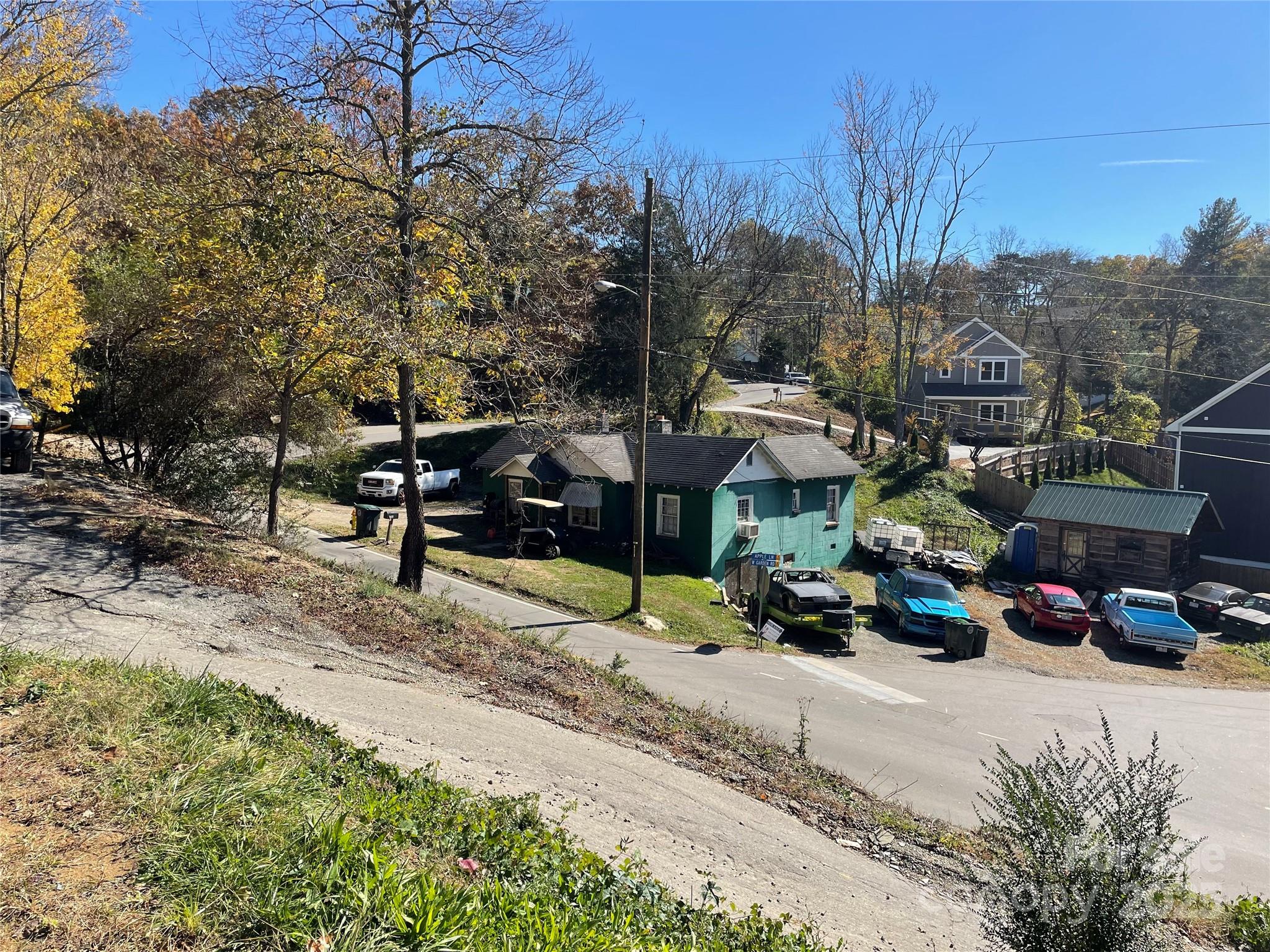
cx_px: 635
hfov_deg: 67.3
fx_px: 954
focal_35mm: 26
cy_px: 476
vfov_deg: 53.1
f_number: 1.6
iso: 32
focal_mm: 4.2
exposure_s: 1/2451
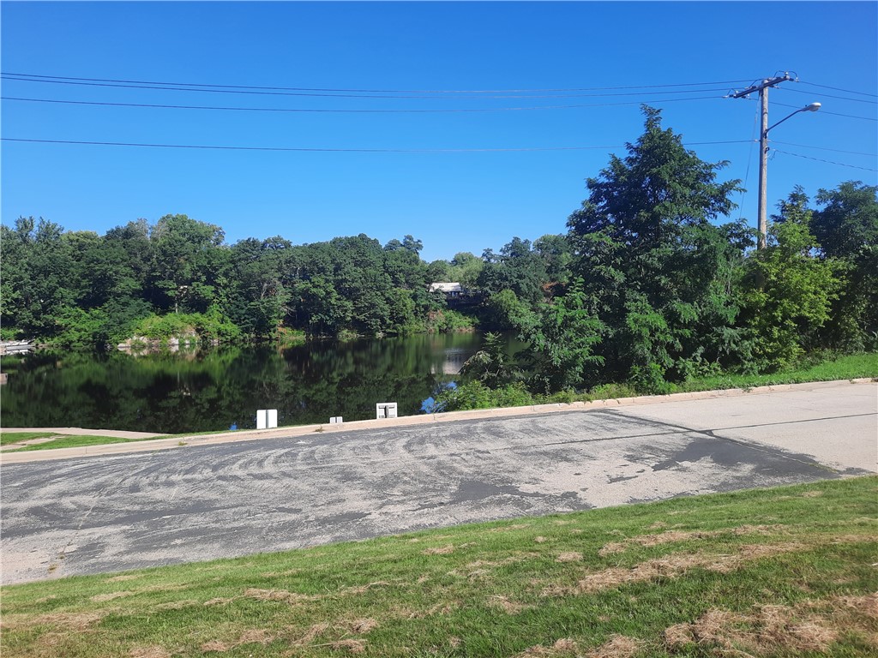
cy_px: 329
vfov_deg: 54.9
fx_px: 634
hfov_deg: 69.4
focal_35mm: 25
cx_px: 439
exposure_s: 1/846
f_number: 2
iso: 32
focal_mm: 4.6
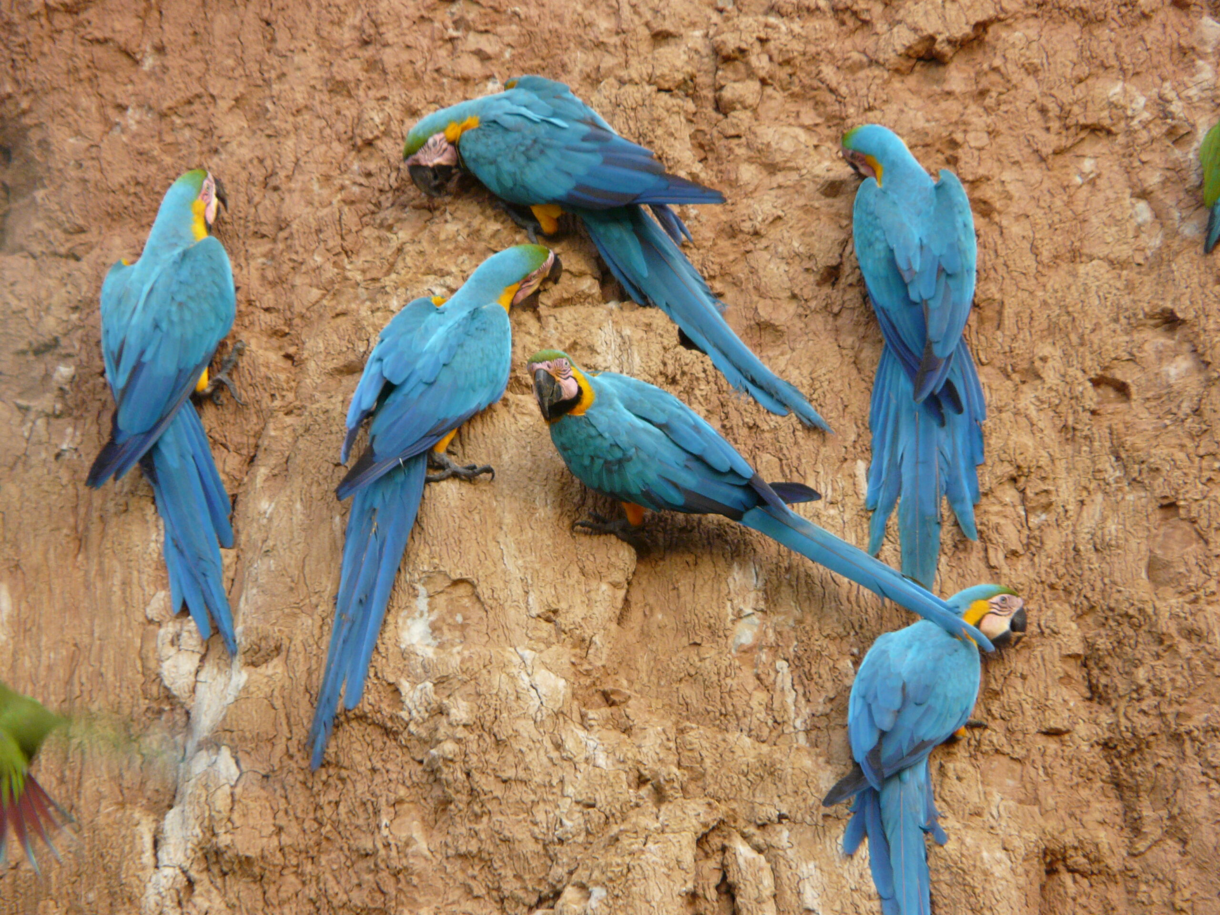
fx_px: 17763
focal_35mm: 504
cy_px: 458
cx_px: 610
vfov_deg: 3.0
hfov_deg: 3.9
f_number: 4.2
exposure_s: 1/60
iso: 200
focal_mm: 82.8
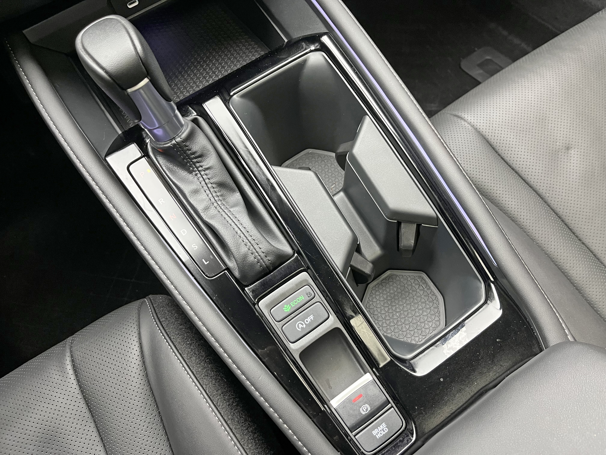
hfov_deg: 67.3
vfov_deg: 53.1
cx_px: 303
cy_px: 228
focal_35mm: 26
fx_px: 455
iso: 320
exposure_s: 1/50
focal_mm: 5.1
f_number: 1.6
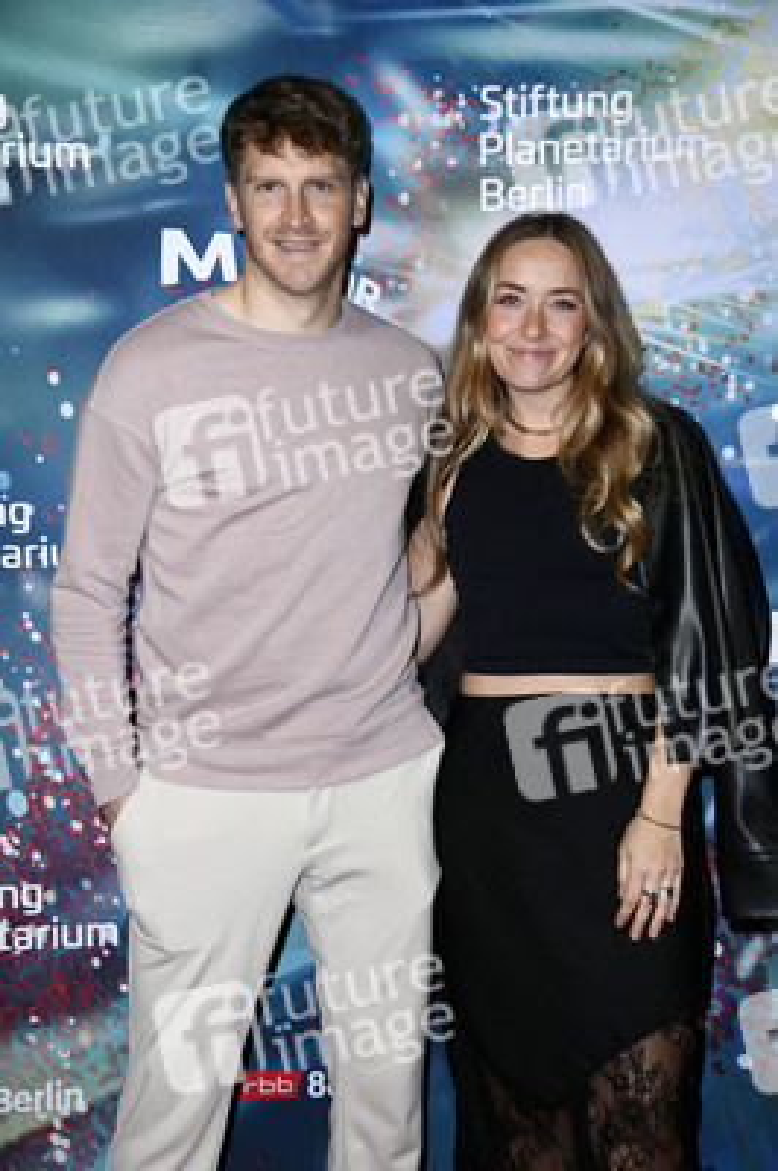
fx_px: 2013
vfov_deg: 32.4
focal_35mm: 62
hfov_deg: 21.9
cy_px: 586
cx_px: 389
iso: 500
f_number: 5.6
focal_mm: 62
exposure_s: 1/160
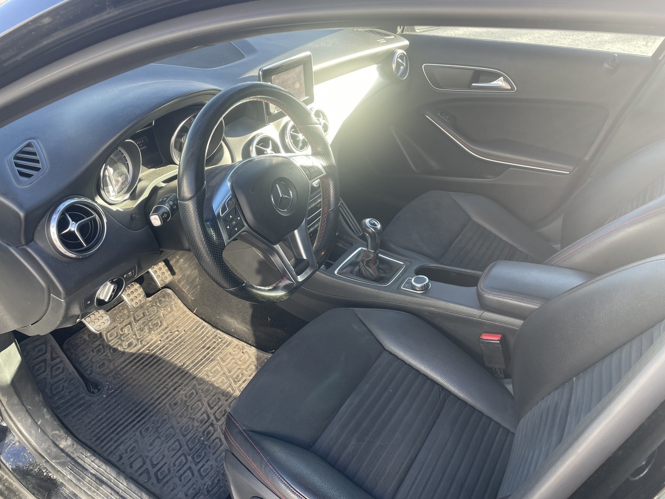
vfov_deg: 53.1
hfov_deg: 67.3
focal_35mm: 26
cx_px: 332
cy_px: 250
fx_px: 499
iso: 40
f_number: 1.6
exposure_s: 1/121
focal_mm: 4.2
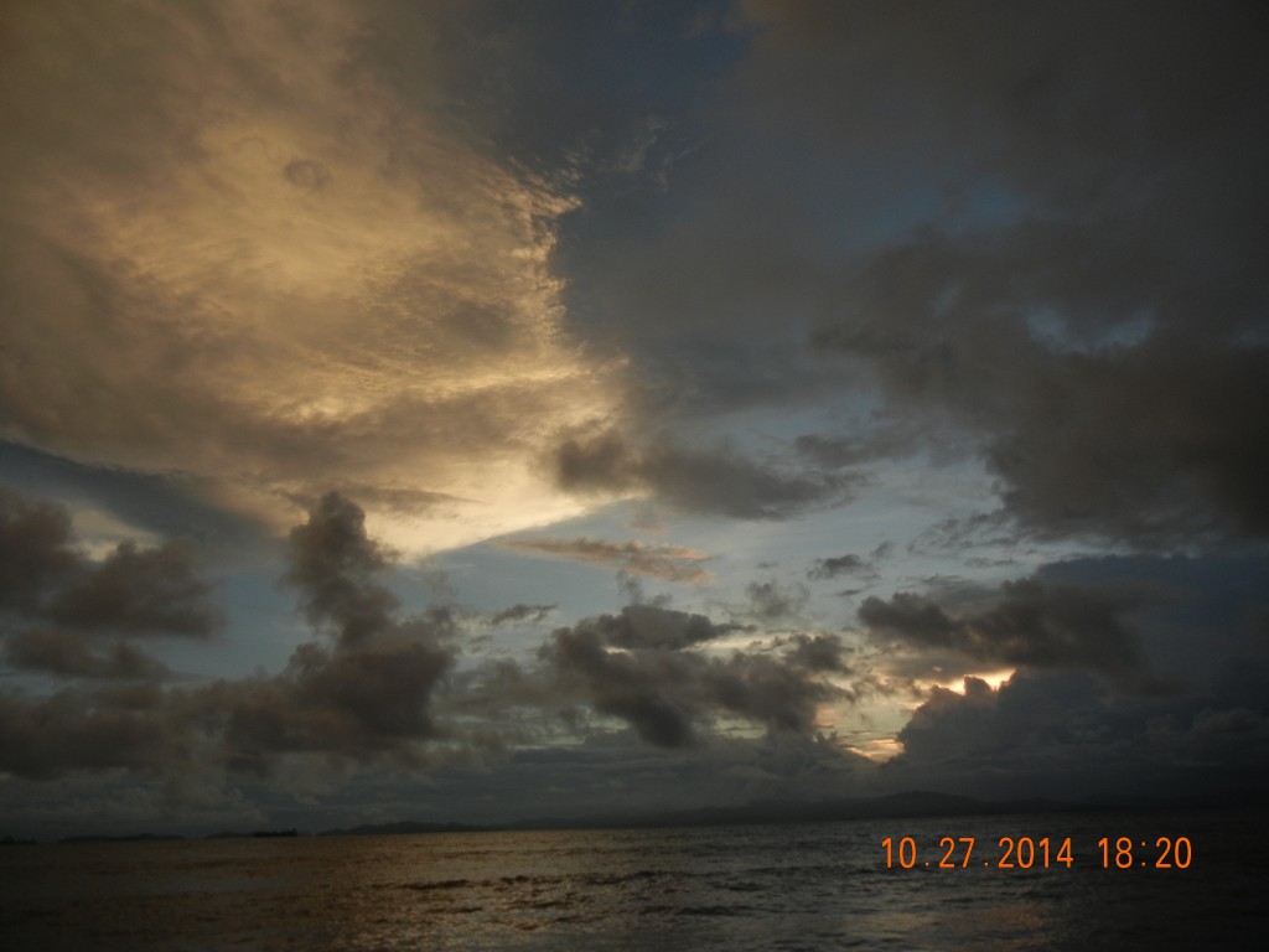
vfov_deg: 46.8
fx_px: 1100
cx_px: 634
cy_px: 476
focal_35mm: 30
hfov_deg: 60.0
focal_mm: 5.4
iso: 160
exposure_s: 1/608
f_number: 3.5
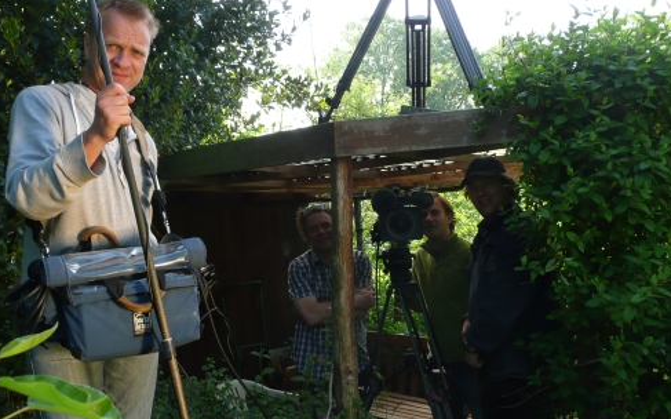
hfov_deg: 52.8
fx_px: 676
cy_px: 247
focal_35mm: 37
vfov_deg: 34.3
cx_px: 339
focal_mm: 5.5
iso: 100
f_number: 3.6
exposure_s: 1/160
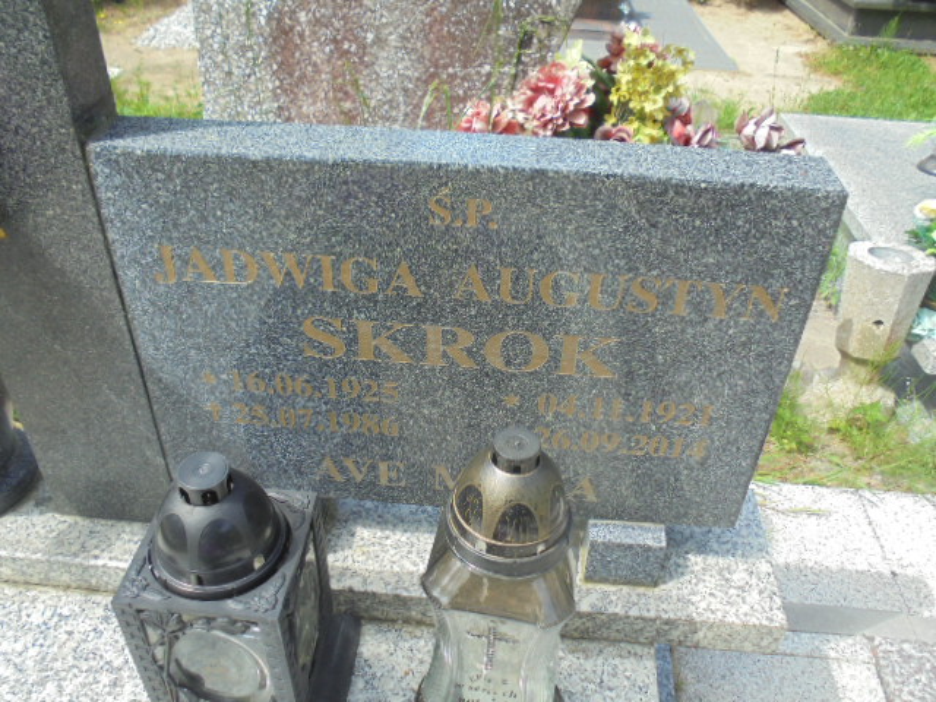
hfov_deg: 61.7
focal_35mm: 29
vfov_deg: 48.2
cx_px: 468
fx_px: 784
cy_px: 351
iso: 100
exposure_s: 1/400
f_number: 3.7
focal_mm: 5.3
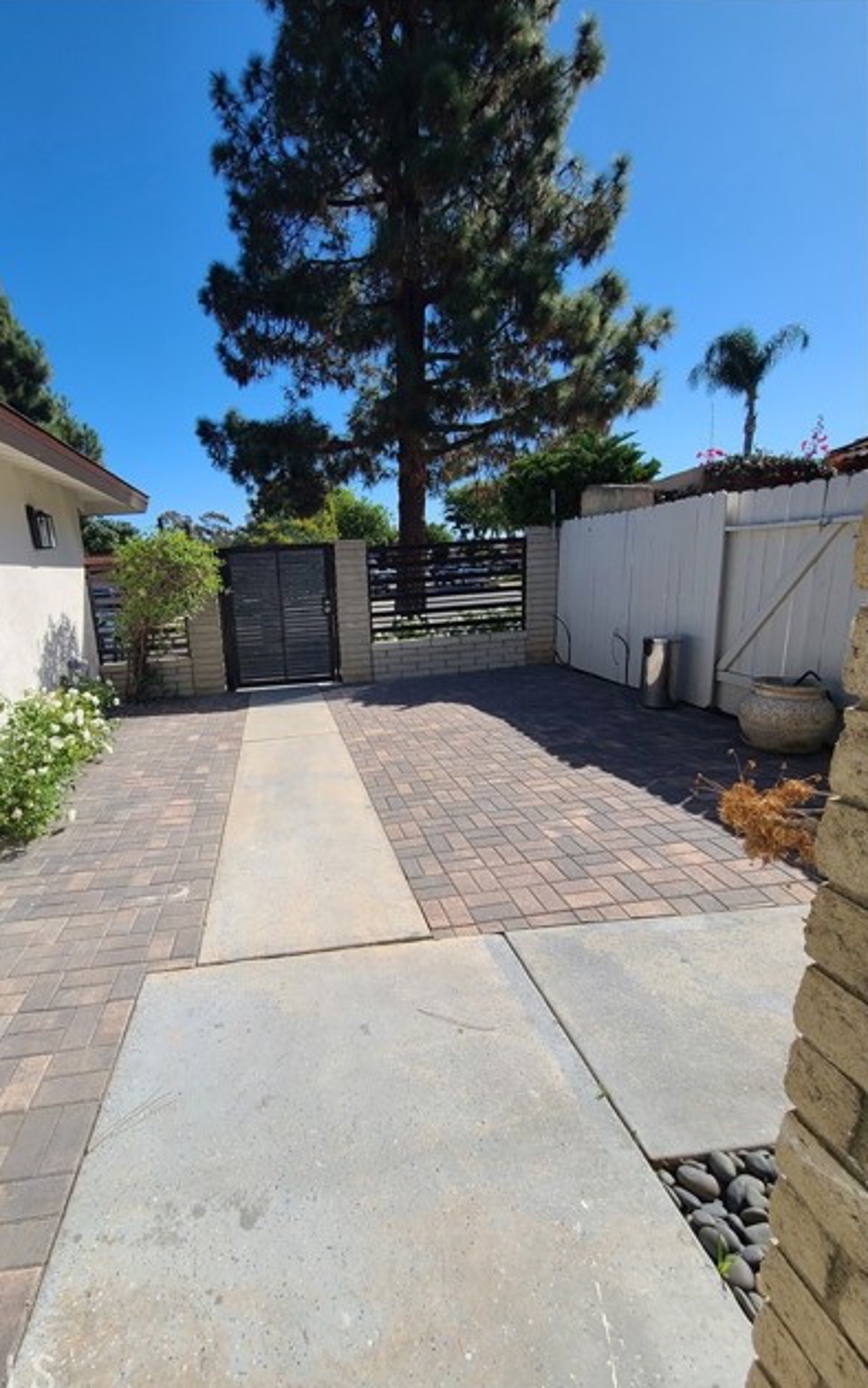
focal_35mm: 14
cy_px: 701
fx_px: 530
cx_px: 341
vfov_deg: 105.3
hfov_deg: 77.6
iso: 50
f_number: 2.2
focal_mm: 2.2
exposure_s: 1/1894
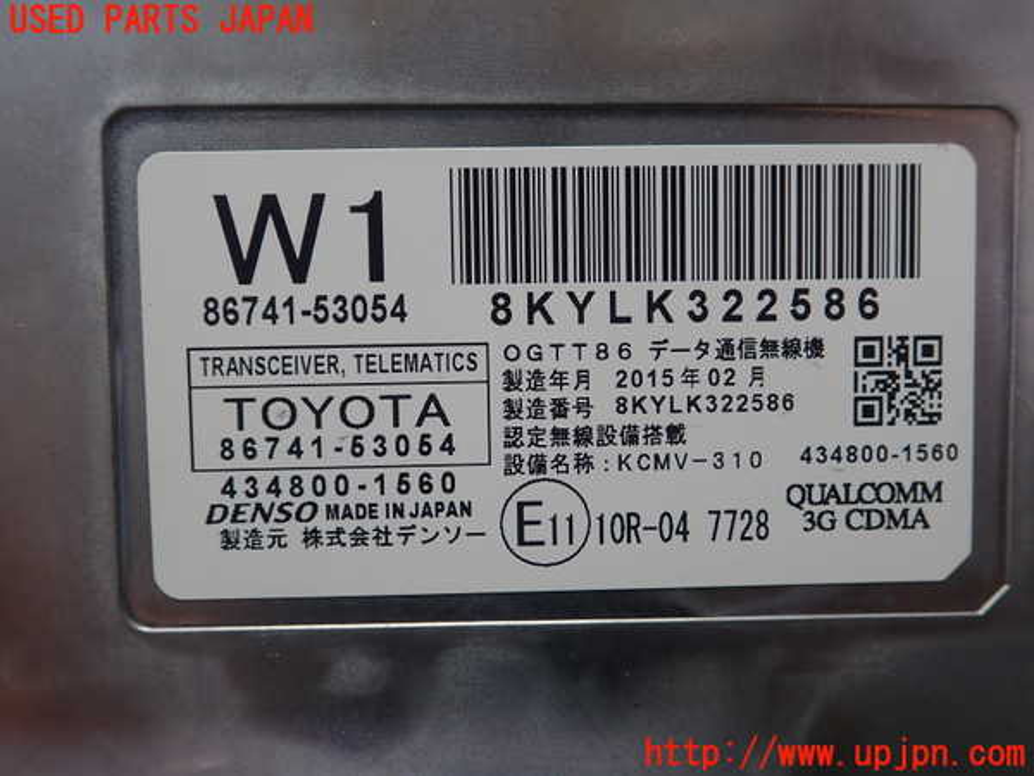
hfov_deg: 60.0
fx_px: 896
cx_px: 517
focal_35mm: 30
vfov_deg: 46.8
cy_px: 388
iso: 160
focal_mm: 5.5
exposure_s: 1/125
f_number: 2.3
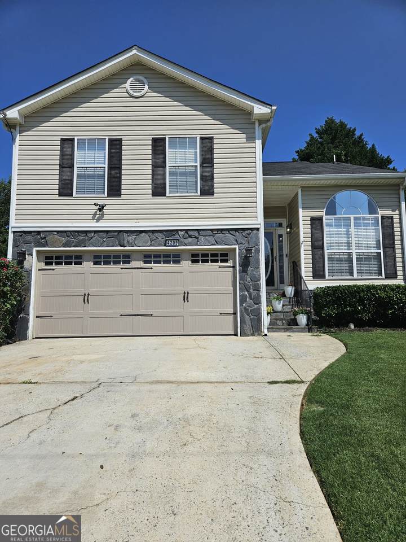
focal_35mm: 23
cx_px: 203
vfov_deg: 73.9
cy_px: 271
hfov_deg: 58.9
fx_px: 360
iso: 25
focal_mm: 5.4
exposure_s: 1/3892
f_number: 1.8
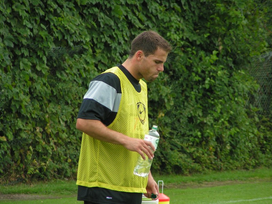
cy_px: 102
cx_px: 136
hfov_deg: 5.2
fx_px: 2986
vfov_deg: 3.9
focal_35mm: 380
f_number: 3.5
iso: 100
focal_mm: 58
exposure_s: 1/400
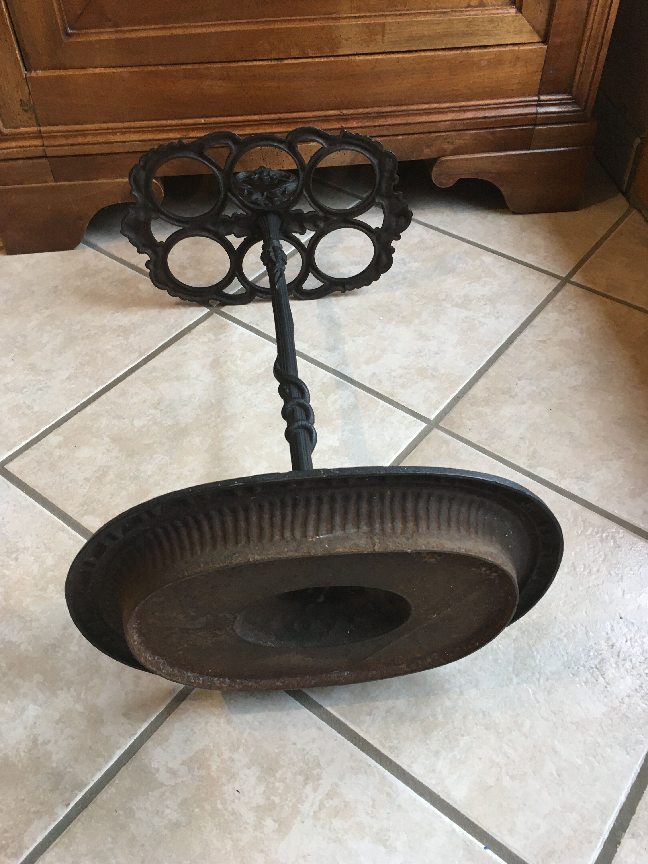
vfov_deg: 60.0
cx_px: 329
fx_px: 749
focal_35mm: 30
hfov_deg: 46.8
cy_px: 433
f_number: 2.2
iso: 100
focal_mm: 4.15
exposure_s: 1/33
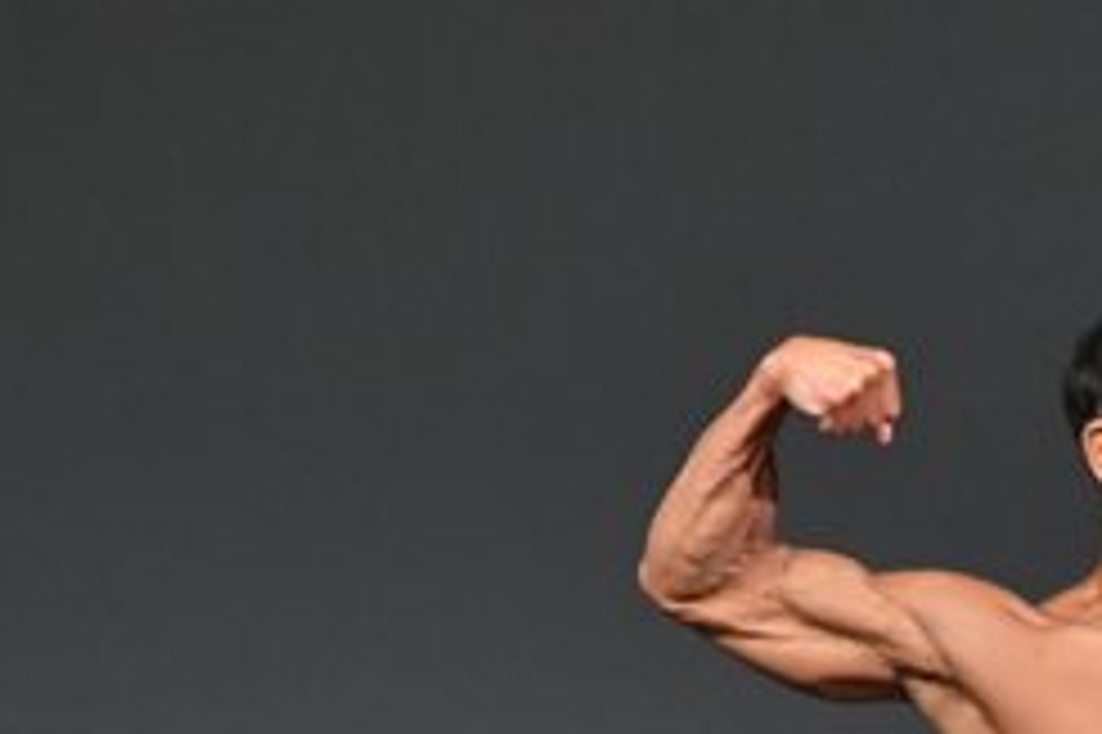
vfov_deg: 1.3
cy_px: 1067
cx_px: 1482
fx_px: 33404
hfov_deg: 1.9
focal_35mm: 1092
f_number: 5.6
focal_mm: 230
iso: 4000
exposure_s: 1/400
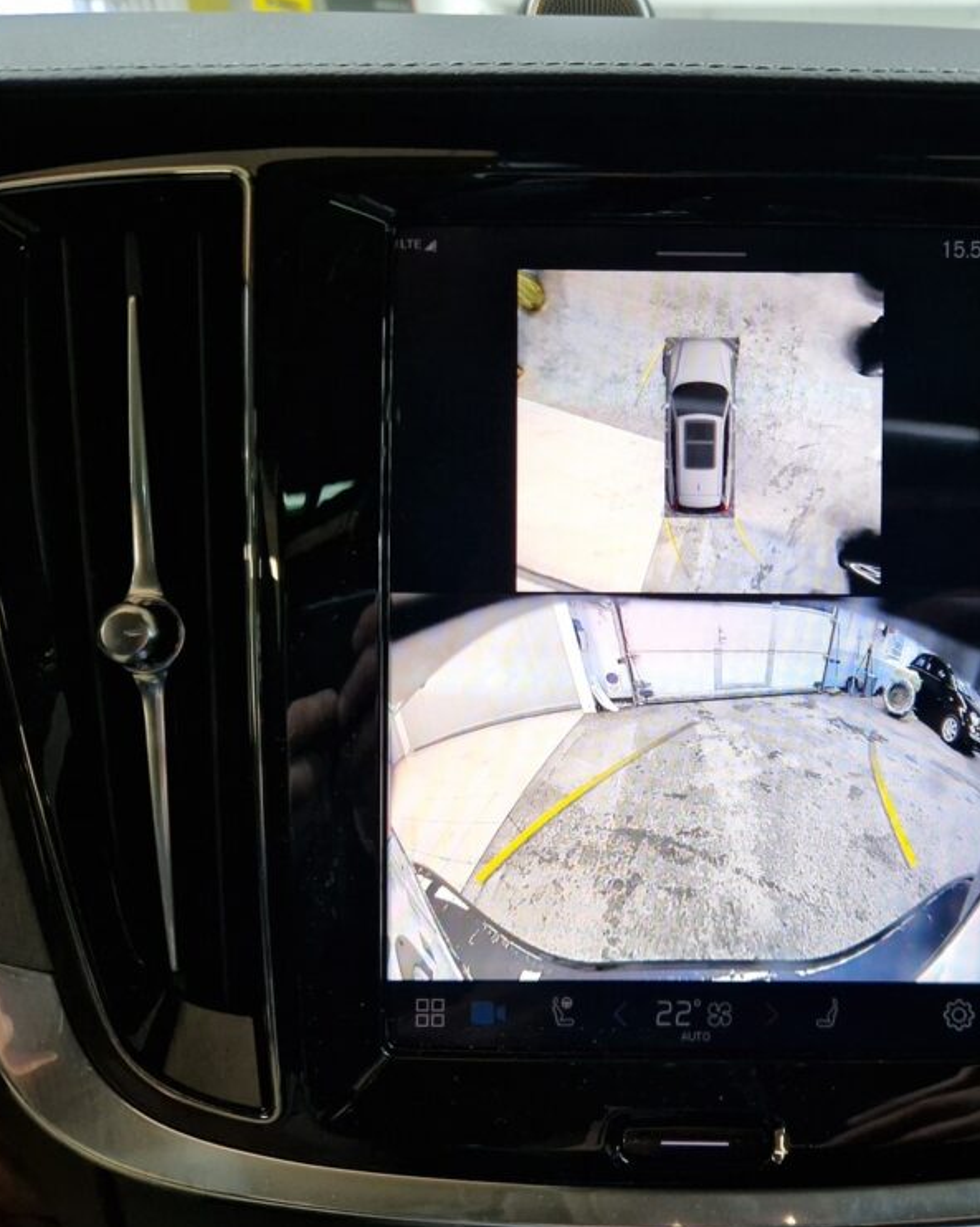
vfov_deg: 57.2
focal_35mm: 31
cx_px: 702
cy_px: 615
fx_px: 1125
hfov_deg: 45.9
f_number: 1.8
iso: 320
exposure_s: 1/100
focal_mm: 5.4
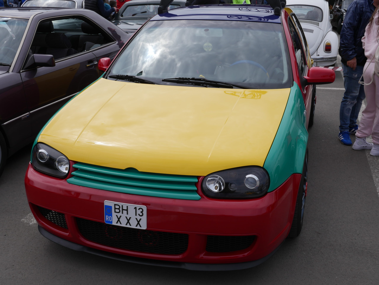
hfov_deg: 46.8
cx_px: 190
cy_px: 142
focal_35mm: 40
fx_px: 438
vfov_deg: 36.0
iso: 200
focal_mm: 20
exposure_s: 1/400
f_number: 9
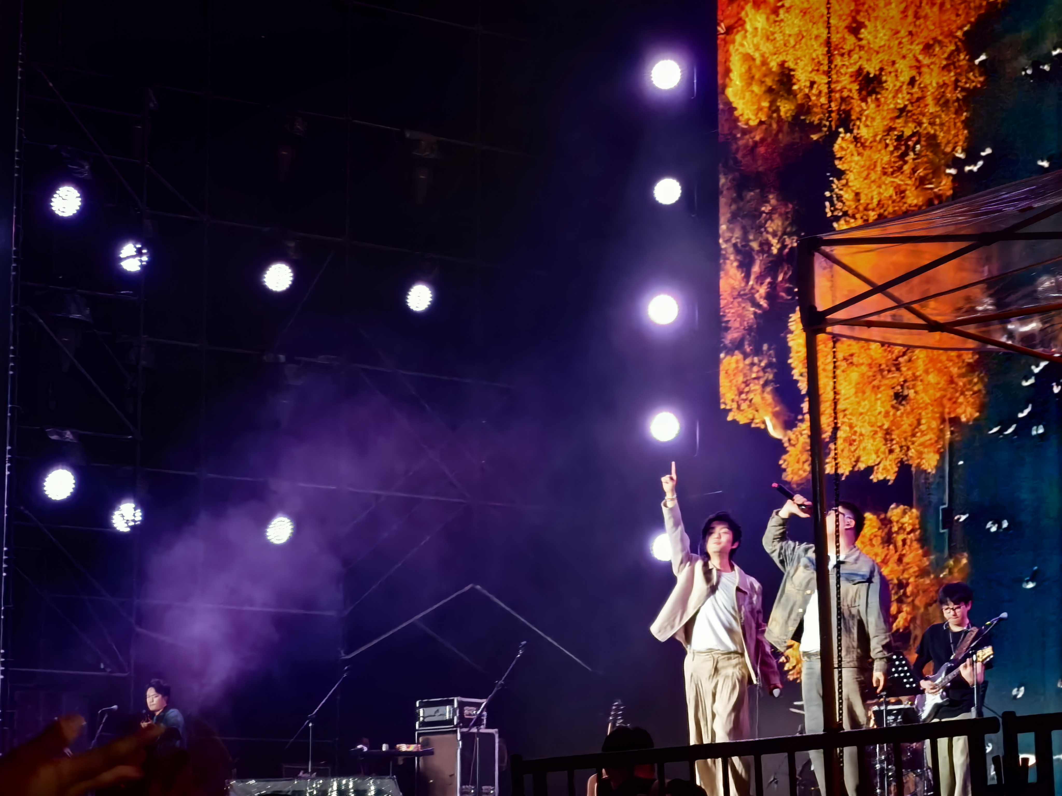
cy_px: 398
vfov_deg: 15.4
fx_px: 2945
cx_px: 531
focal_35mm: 96
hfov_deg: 20.4
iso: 250
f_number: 3
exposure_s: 1/50
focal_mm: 14.6
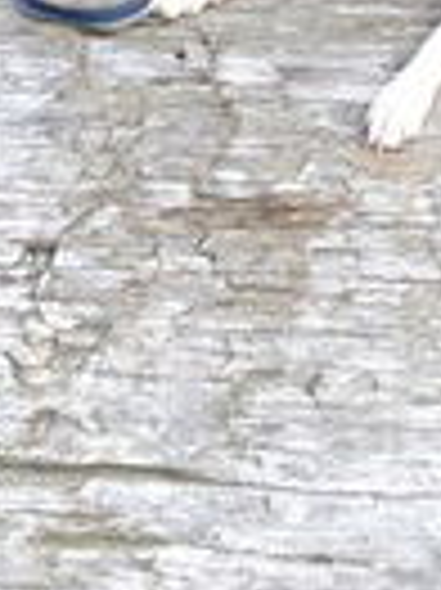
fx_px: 2178
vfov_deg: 14.4
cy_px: -288
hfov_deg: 11.6
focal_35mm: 128
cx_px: 266
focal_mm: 3.99
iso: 20
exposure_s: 1/1116
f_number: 1.8
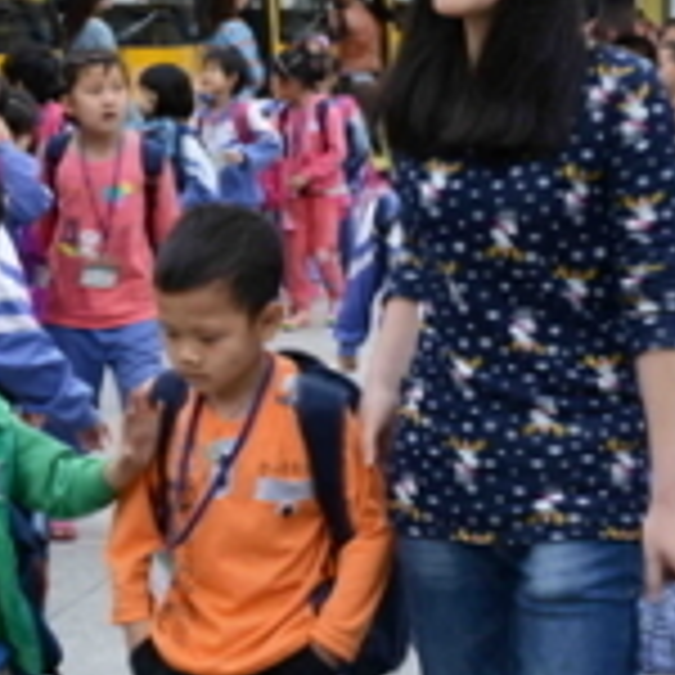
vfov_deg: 12.4
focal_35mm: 141
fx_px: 3111
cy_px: 279
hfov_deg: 12.2
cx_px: -76
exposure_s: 1/125
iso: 800
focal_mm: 50
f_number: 13
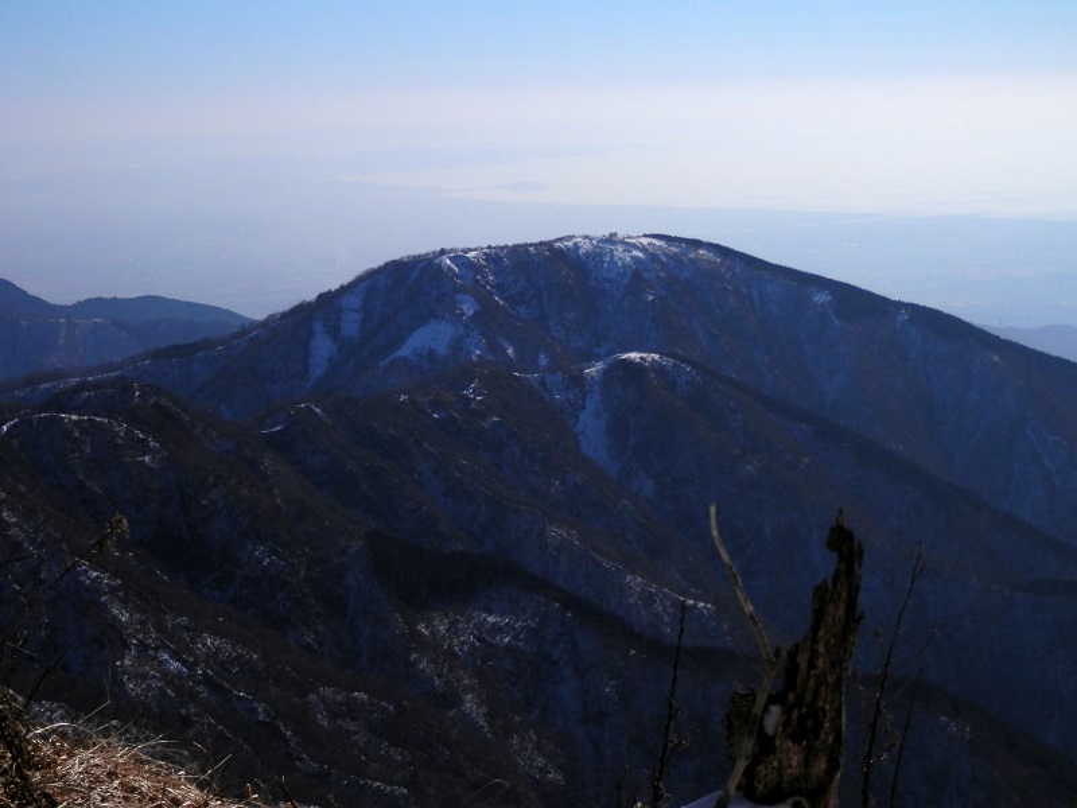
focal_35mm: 80
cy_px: 404
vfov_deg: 18.4
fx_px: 2489
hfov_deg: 24.4
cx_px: 538
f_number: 13.1
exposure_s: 1/400
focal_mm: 14.4
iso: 80
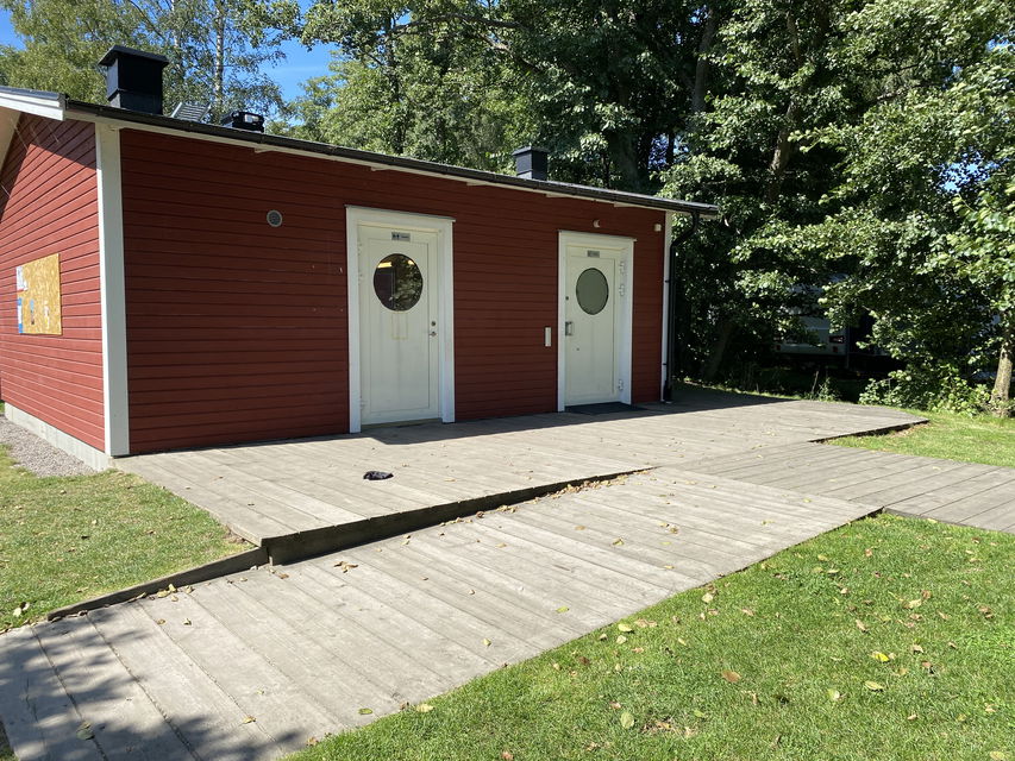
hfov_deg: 67.3
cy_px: 380
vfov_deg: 53.1
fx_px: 762
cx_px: 508
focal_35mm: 26
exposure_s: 1/1377
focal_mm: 4.25
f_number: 1.8
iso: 32
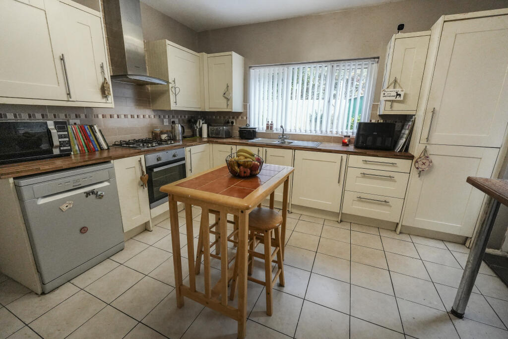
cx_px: 254
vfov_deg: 77.3
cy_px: 170
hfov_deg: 100.4
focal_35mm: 15
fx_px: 212
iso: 2500
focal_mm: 10
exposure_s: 1/160
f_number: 4
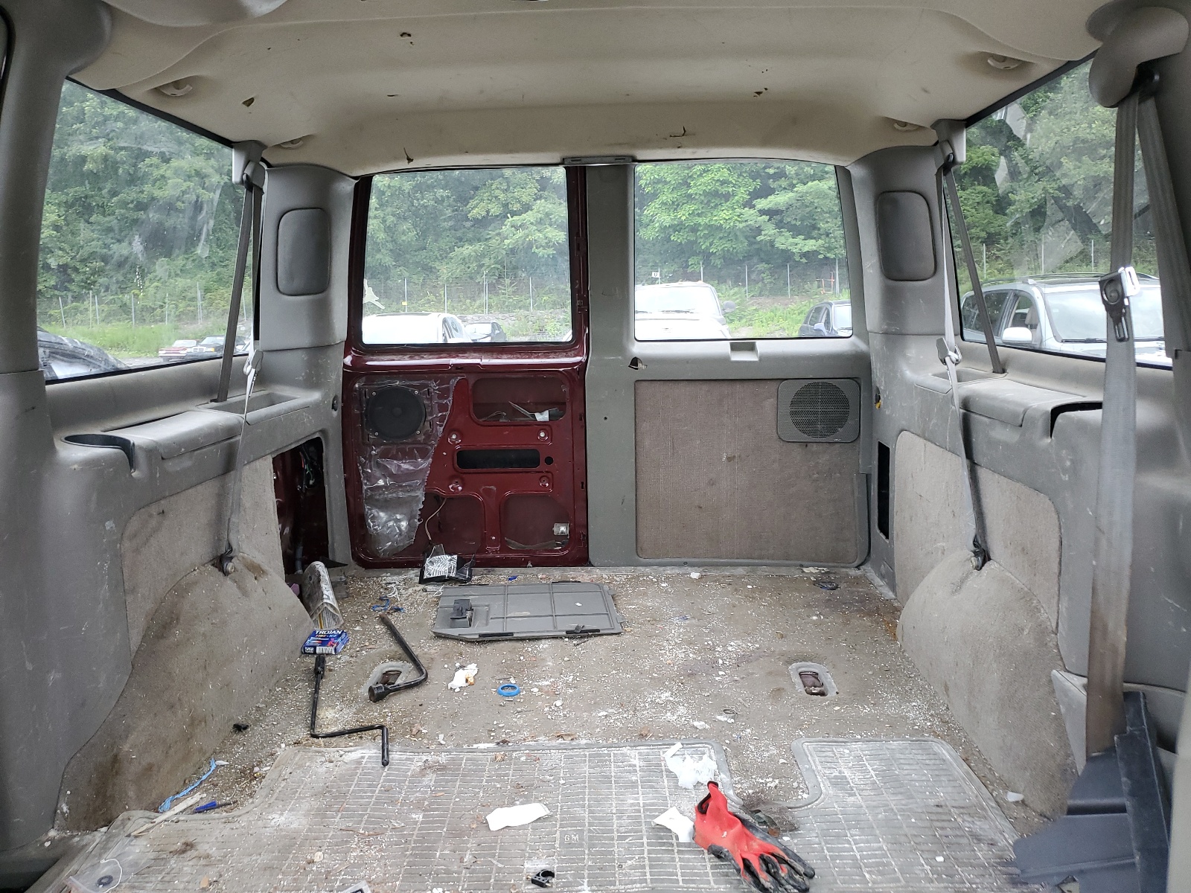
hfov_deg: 67.3
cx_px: 596
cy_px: 446
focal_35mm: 26
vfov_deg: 53.1
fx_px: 895
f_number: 1.5
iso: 84
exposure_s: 1/60.2
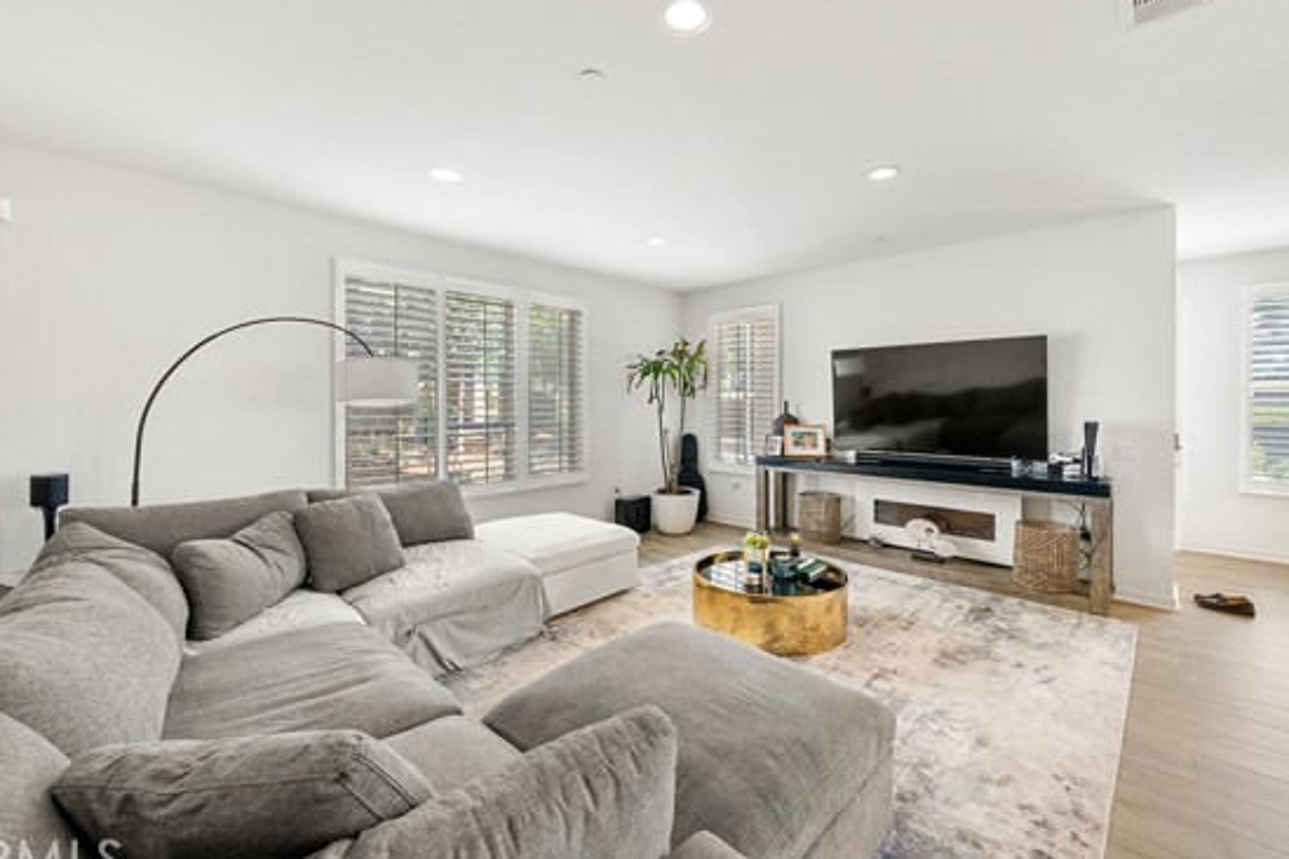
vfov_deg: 81.0
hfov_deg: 104.2
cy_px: 393
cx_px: 653
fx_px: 501
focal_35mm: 14
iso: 1000
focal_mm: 12
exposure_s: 1/8
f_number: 7.1
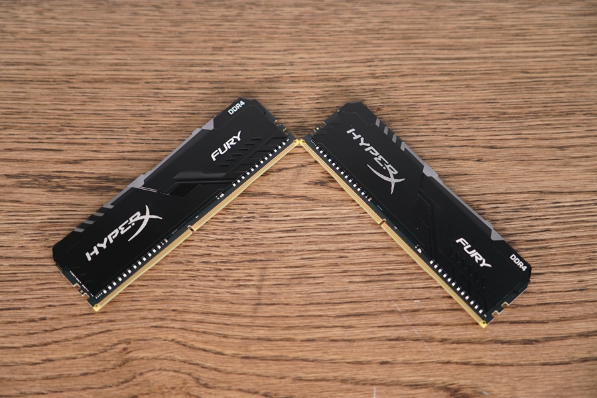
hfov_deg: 29.7
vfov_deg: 20.0
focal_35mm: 68
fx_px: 1128
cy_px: 199
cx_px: 298
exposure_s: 1/125
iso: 500
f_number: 4
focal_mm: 68
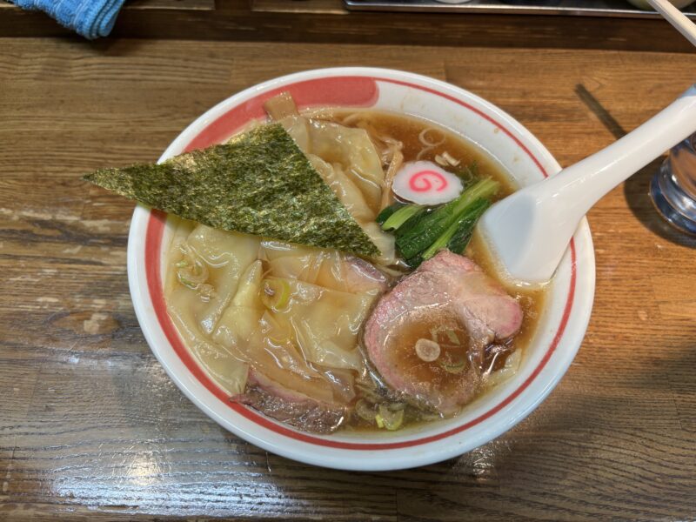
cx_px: 348
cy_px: 261
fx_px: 523
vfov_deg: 53.1
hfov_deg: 67.3
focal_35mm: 26
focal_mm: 5.96
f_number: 1.6
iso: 100
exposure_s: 1/100
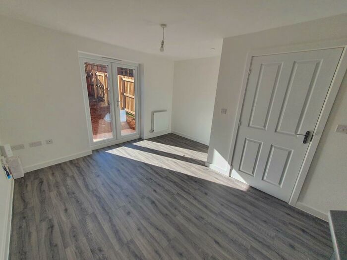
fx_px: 130
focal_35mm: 13
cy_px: 130
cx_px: 174
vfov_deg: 89.9
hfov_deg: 106.2
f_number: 2.2
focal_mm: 1.8
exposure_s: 1/252
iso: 50
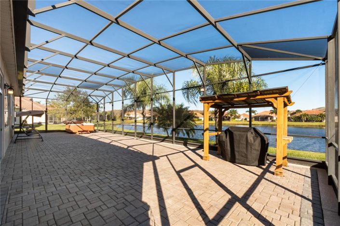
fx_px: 142
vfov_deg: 77.2
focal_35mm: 15
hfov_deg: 100.4
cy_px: 113
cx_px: 170
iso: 320
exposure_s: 1/80
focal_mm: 10
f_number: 22
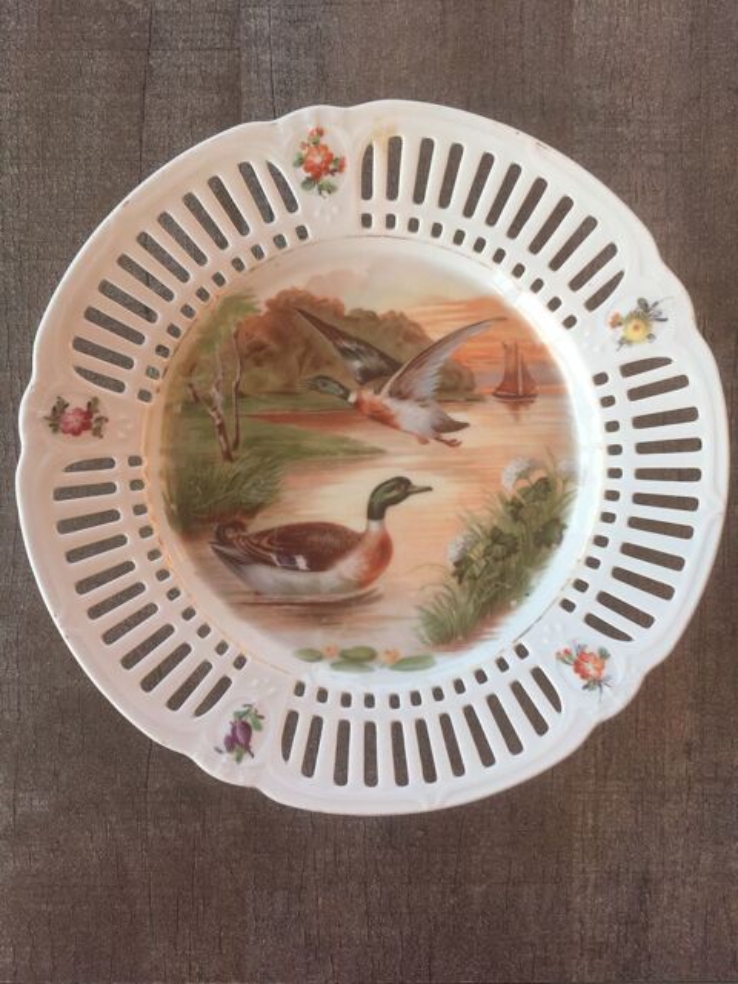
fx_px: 824
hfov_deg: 48.2
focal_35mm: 29
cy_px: 492
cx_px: 369
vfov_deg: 61.7
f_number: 2.2
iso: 32
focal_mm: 4.15
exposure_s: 1/50
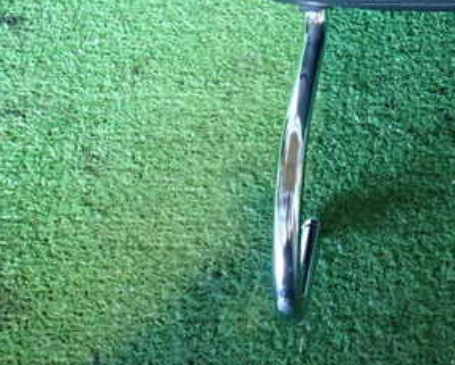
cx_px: 457
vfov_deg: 28.3
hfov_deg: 33.5
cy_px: 22
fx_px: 687
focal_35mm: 51
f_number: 2
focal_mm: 4.5
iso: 500
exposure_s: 1/30
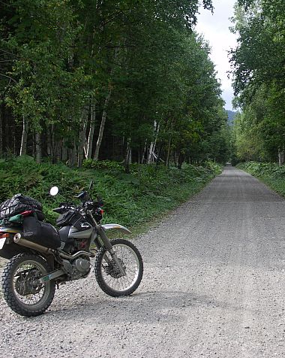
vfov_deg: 28.3
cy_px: 178
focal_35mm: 67
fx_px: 707
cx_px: 216
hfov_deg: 22.6
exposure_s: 1/125
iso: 50
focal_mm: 13.3
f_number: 4.5
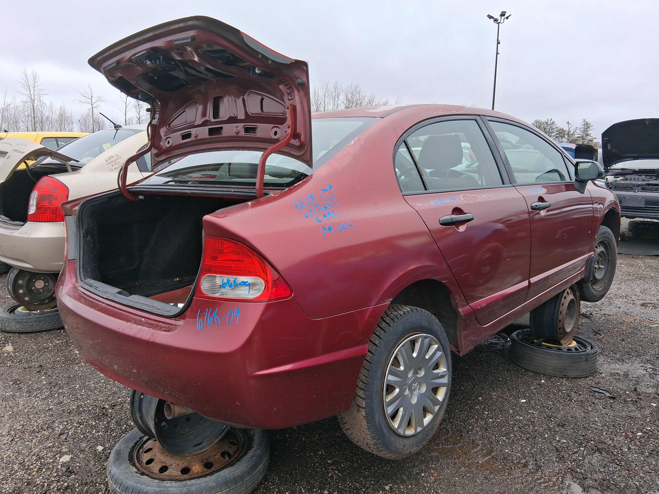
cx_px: 330
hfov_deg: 67.3
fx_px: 495
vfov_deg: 53.1
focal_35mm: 26
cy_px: 247
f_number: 1.8
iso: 25
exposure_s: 1/100
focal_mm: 3.98
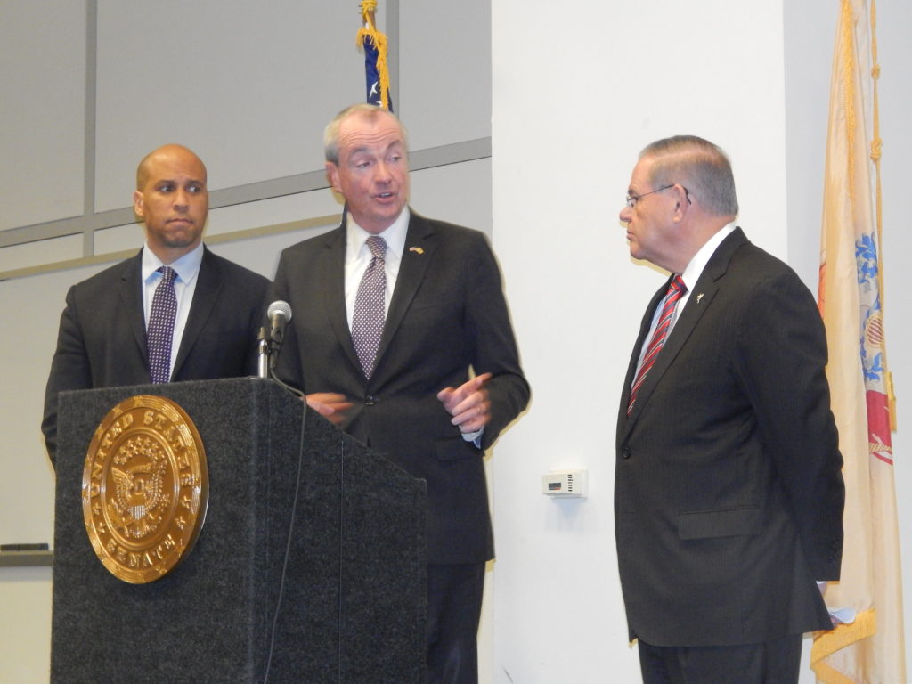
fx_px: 2266
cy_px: 342
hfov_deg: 22.8
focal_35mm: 86
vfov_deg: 17.2
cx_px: 456
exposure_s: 1/25
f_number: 4.3
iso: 800
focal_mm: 15.3
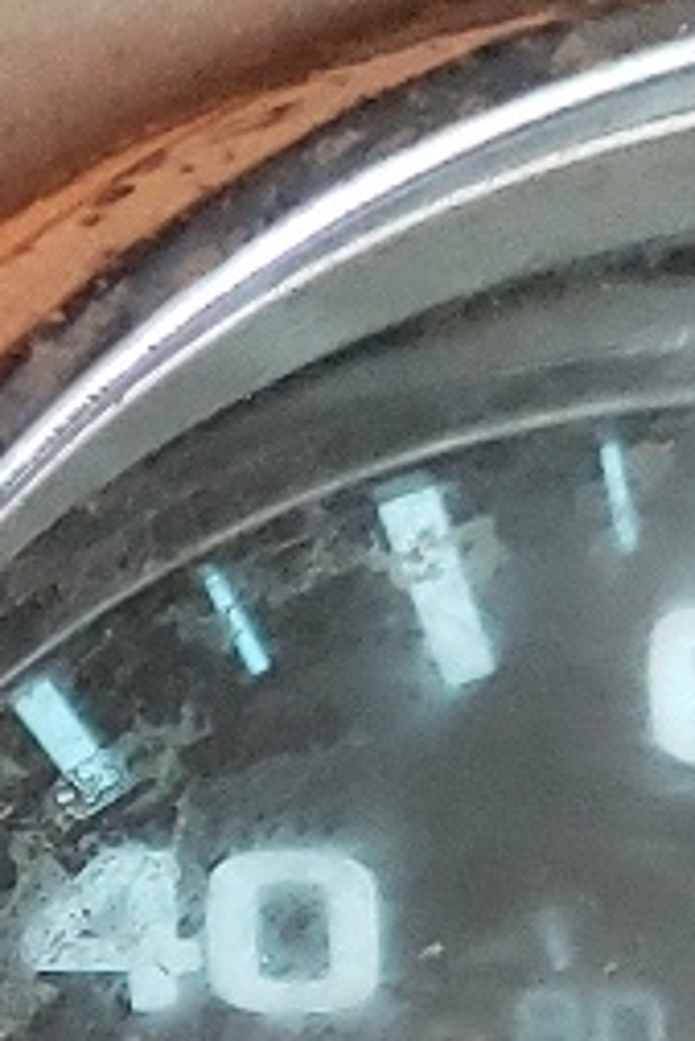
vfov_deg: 10.7
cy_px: 2267
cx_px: -1069
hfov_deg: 7.4
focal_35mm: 171
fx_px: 4945
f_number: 1.5
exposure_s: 1/60.2
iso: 299
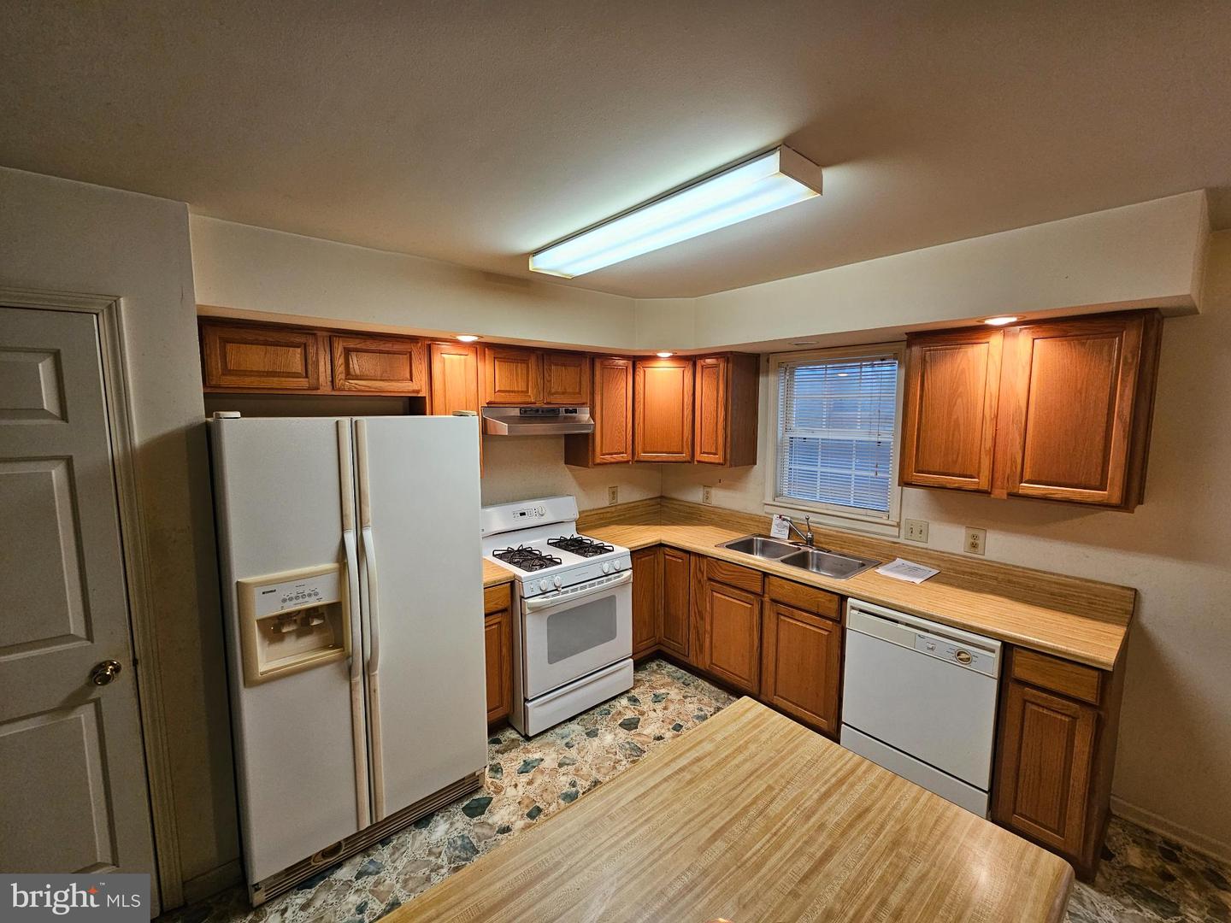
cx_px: 616
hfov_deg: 106.2
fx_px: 462
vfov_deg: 89.9
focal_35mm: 13
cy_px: 462
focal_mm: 2.2
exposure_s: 1/60
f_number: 2.2
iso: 160
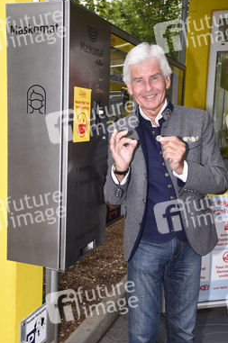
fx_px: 400
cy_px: 167
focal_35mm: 42
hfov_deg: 31.8
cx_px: 118
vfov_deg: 46.4
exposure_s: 1/100
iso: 160
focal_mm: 40
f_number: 8
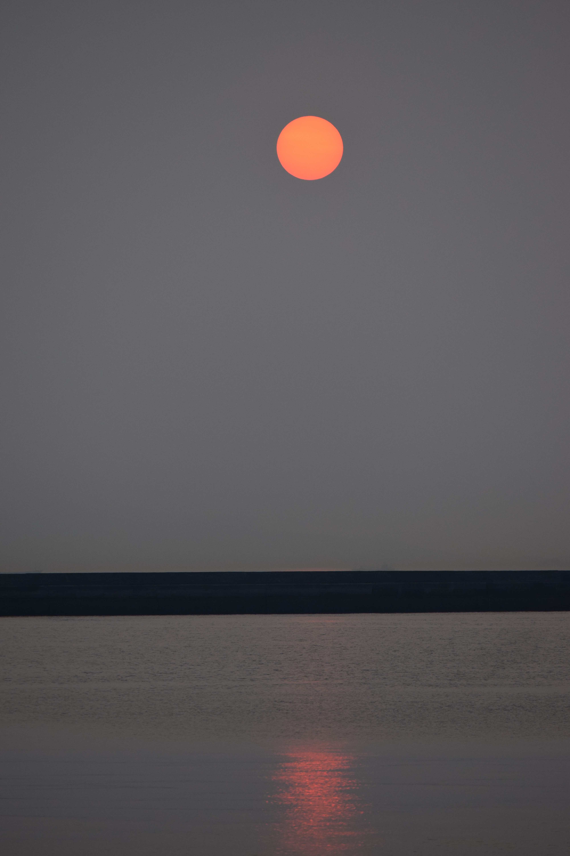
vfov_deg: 6.9
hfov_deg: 4.6
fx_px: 7124
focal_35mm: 300
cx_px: 285
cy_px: 428
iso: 560
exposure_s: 1/1000
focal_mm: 200
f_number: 5.6
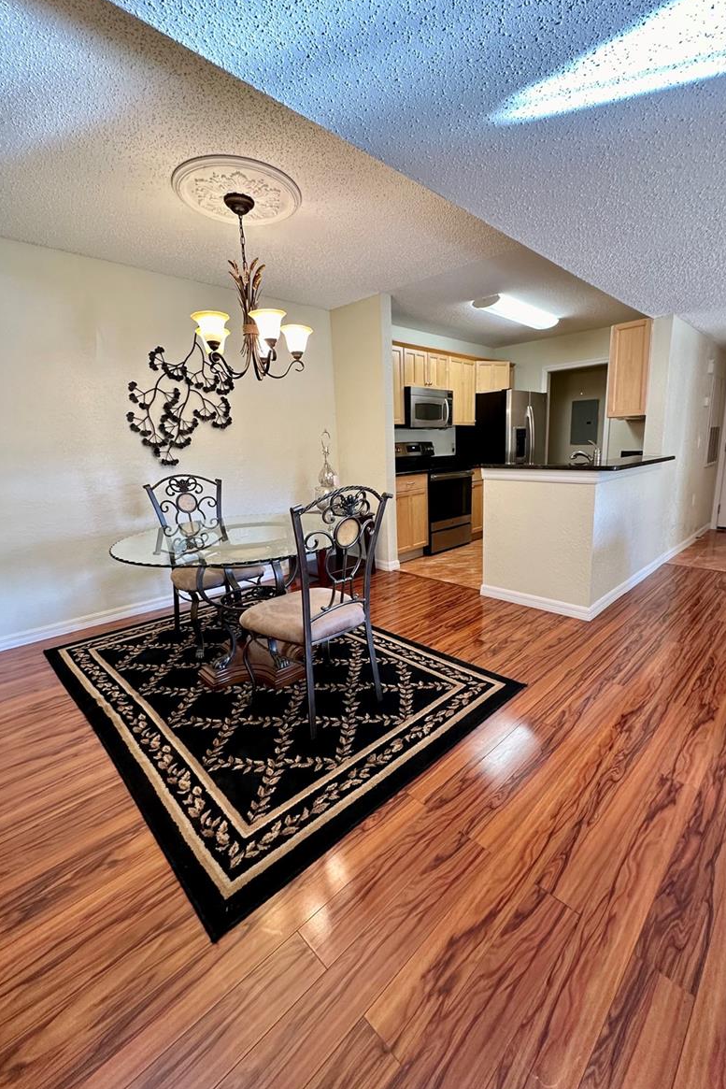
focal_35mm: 15
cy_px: 537
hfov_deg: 77.2
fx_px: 454
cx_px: 387
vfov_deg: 100.4
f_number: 2.2
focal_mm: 2.22
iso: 160
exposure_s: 1/60
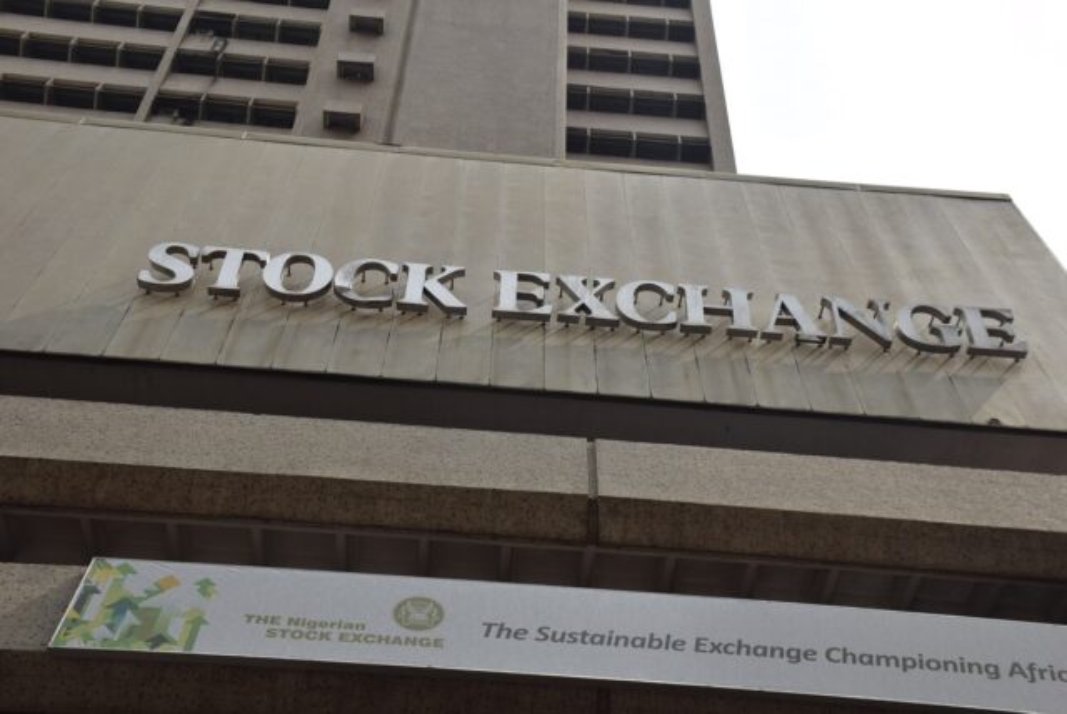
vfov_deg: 28.1
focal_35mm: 48
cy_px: 357
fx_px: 1424
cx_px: 534
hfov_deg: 41.1
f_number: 9
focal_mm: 32
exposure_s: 1/400
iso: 200
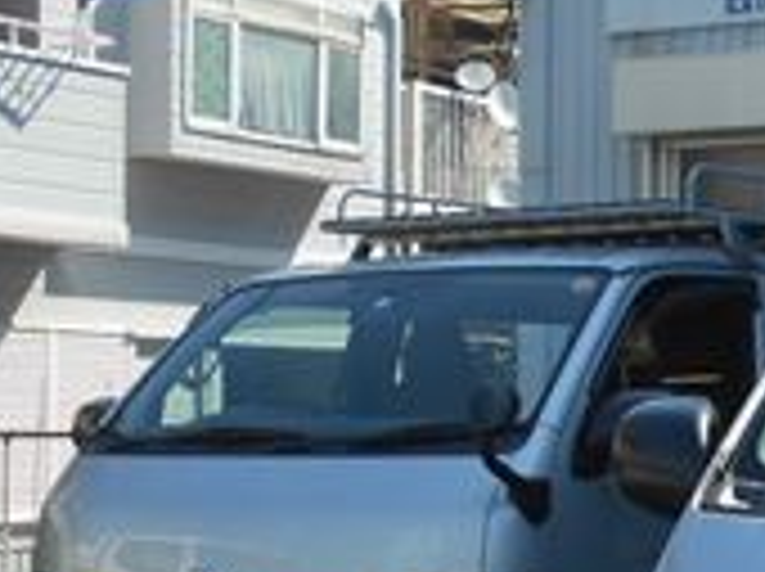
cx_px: 778
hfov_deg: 19.4
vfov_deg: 15.0
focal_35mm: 98
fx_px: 2163
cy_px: 414
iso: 80
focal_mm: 4.6
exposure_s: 1/640
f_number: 3.2
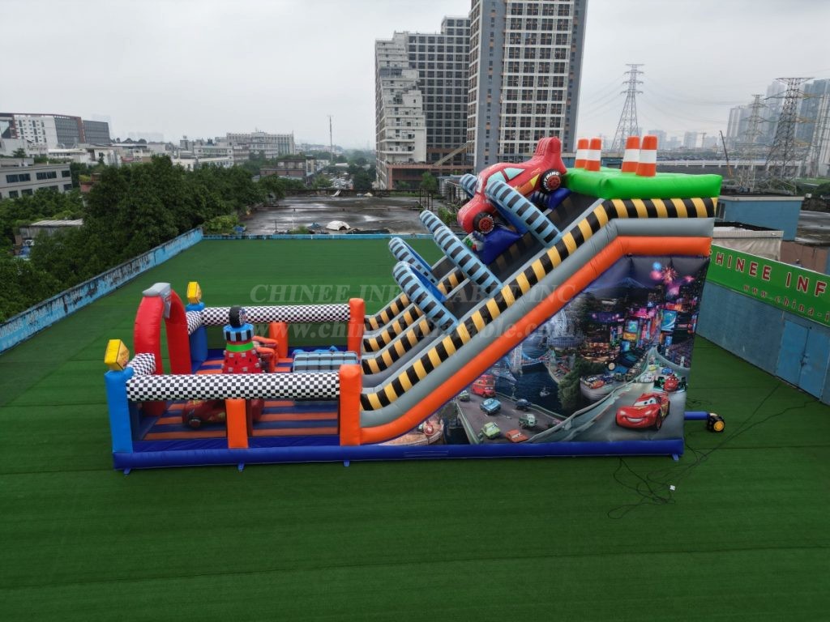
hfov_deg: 71.6
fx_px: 575
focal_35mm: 24
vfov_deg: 56.8
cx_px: 415
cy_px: 311
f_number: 1.7
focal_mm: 6.72
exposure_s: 1/640
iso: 110
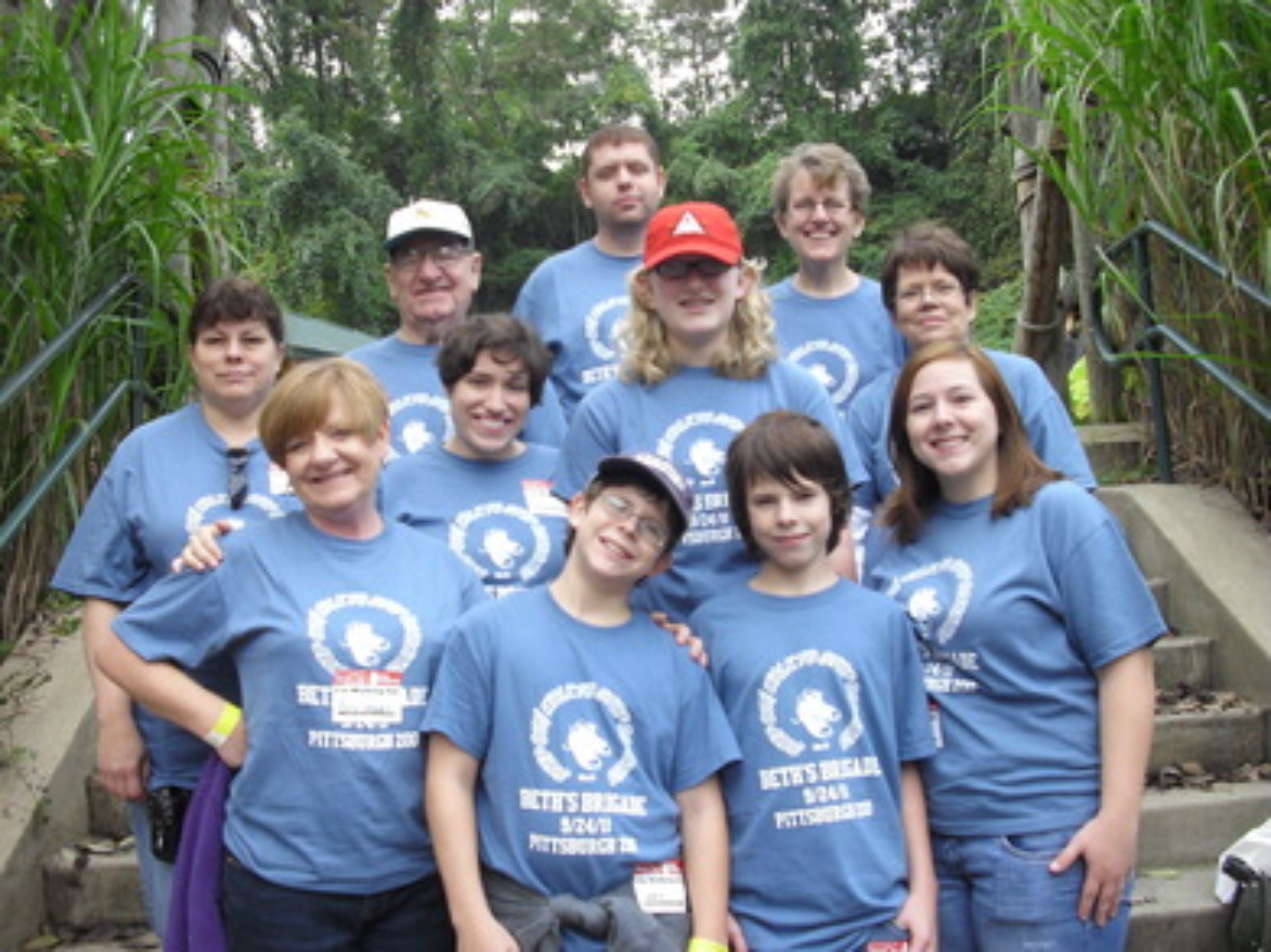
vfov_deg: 37.7
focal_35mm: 38
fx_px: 1395
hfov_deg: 49.0
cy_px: 476
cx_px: 636
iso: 100
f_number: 2.8
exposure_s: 1/125
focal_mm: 6.2
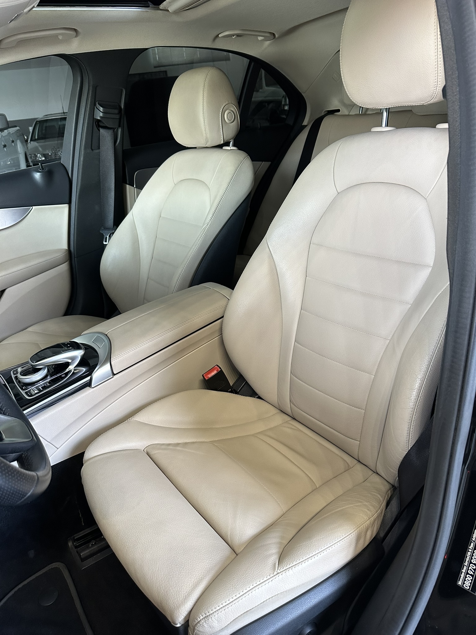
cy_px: 318
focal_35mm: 24
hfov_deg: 56.8
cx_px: 238
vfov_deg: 71.6
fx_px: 440
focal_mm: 6.86
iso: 200
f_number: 1.78
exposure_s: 1/120
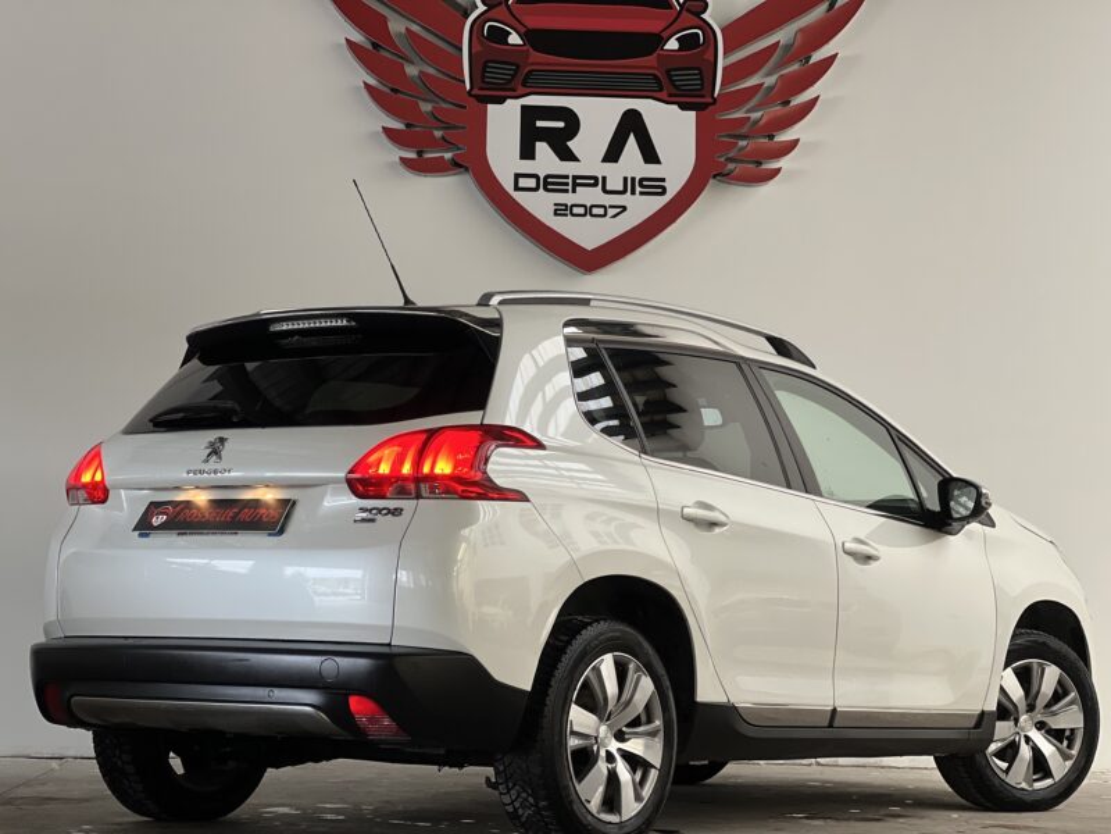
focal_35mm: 77
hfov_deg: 25.3
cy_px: 417
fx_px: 2471
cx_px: 556
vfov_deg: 19.1
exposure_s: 1/38
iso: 160
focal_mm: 9
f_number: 2.8
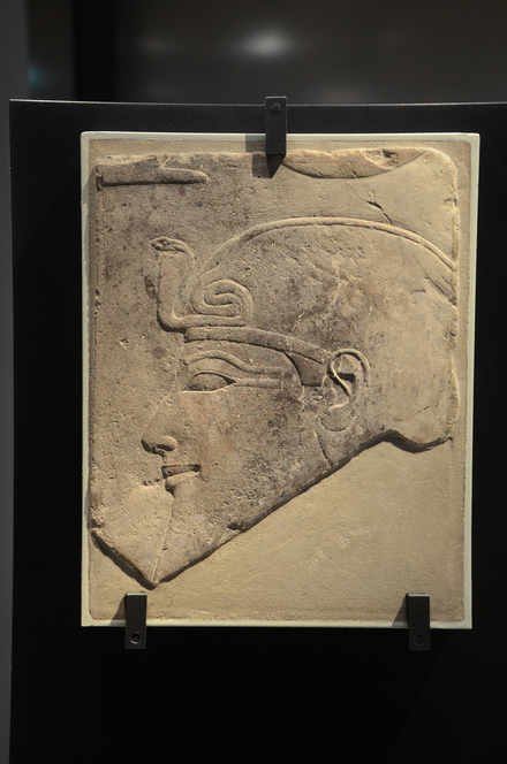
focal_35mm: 57
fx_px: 1209
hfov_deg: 23.7
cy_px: 382
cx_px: 254
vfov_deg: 35.1
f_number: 4.5
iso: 1250
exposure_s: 1/20
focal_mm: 38
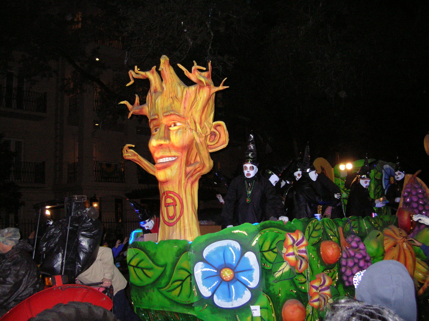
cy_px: 160
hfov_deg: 51.4
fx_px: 446
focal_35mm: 36
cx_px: 214
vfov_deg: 39.6
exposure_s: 1/60.1
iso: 197
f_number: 2.7
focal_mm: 6
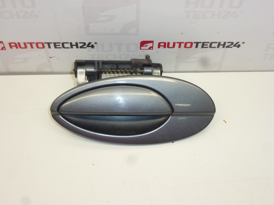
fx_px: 356
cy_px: 102
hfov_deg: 42.1
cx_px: 137
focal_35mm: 45
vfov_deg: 32.2
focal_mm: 8
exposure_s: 1/250
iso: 400
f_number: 4
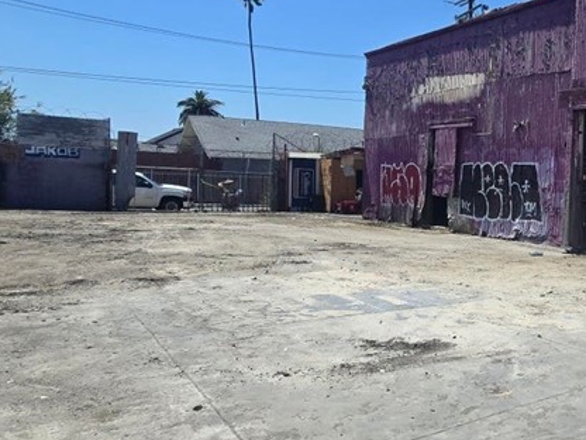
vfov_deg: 44.2
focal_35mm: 32
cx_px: 532
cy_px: 211
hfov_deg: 50.2
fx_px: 542
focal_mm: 2.2
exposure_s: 1/3042
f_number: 2.2
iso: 50
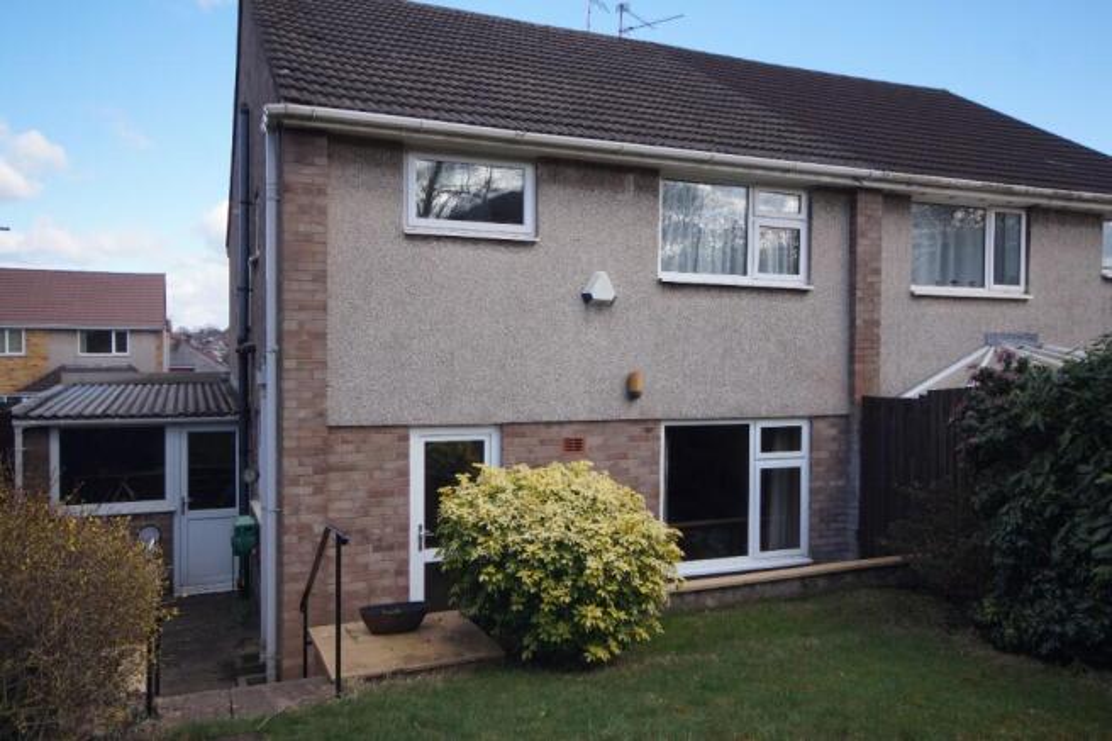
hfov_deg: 67.4
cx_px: 556
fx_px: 834
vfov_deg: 47.9
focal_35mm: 27
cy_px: 370
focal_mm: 18
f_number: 5.6
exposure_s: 1/160
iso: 100
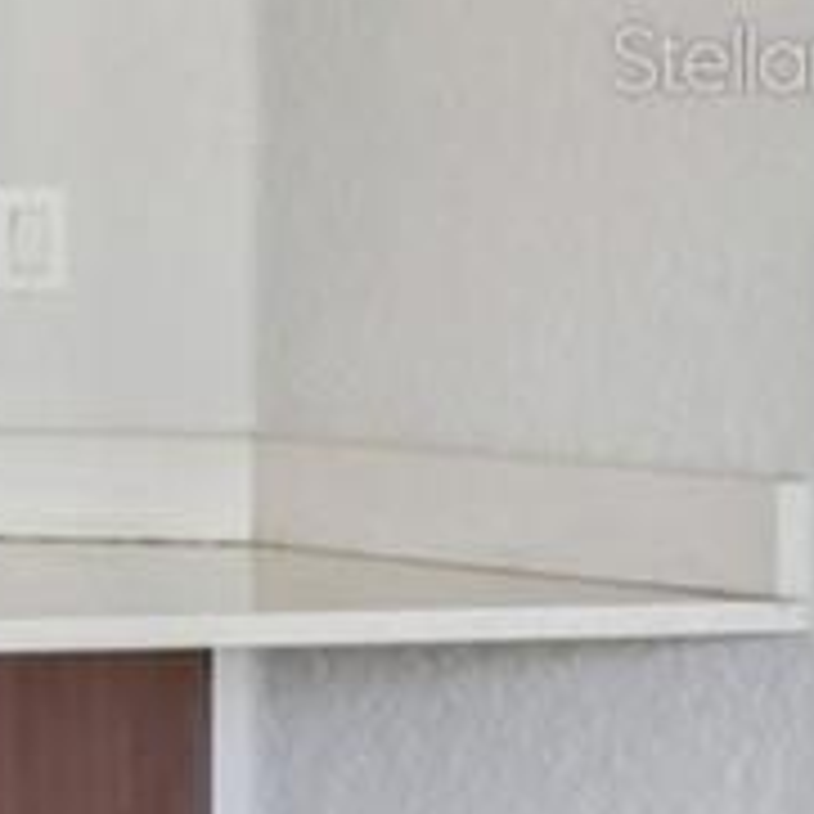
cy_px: 58
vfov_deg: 12.8
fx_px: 3592
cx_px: -2586
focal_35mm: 135
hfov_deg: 7.7
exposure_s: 1/13
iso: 400
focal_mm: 18
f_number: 8
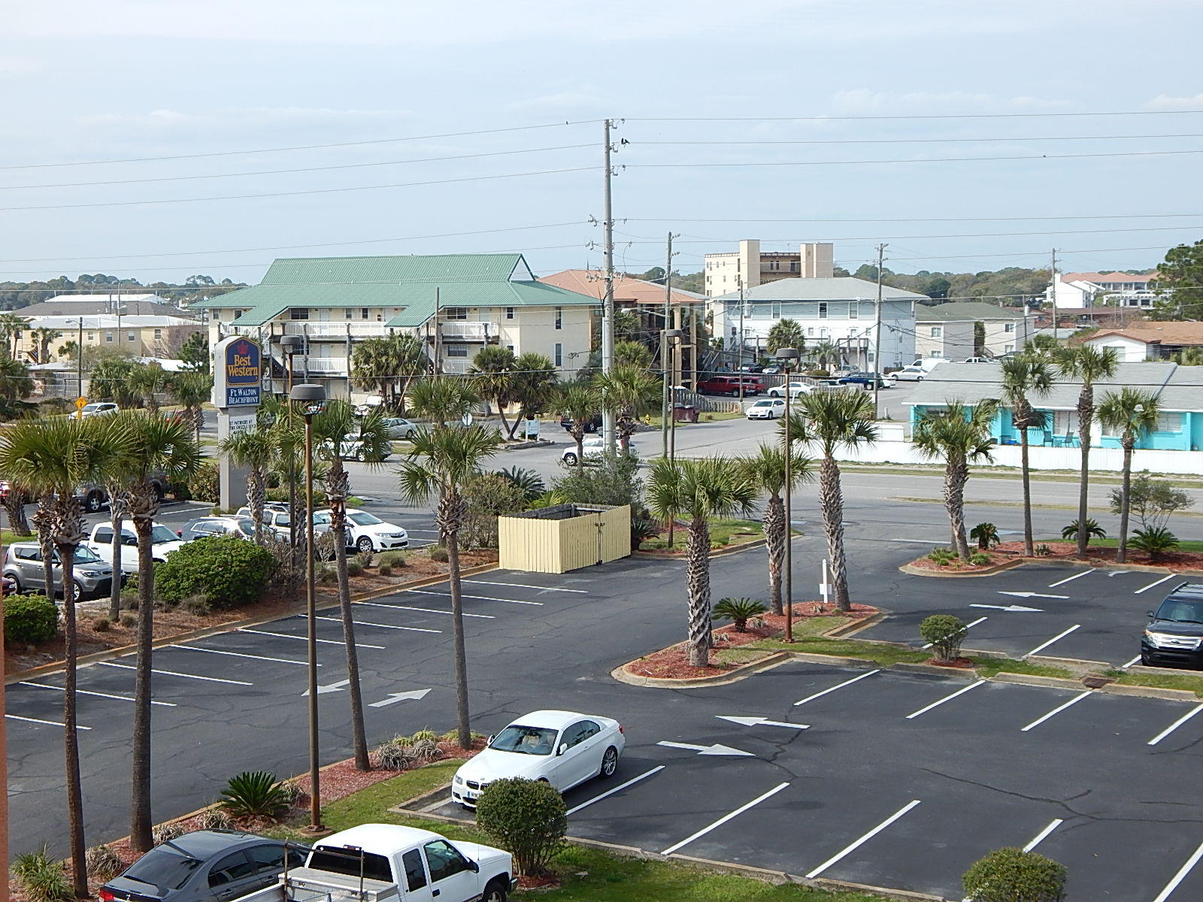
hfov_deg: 35.5
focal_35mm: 54
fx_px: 1877
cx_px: 602
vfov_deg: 27.0
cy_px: 451
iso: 125
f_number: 3.8
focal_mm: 9.7
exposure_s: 1/1000
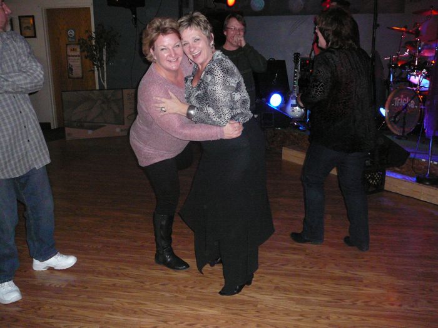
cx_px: 219
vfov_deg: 40.7
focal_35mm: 35
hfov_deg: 52.6
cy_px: 164
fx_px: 443
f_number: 2.8
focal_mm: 5.2
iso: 400
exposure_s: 1/30
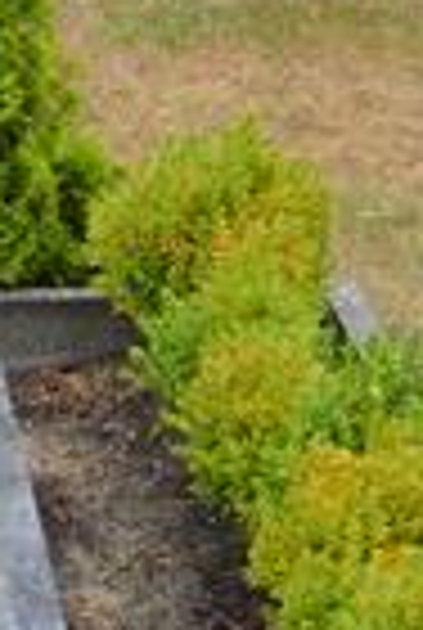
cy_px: 594
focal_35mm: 164
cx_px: -486
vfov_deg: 12.4
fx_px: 2876
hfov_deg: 7.9
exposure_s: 1/125
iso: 250
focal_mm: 24
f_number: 5.6
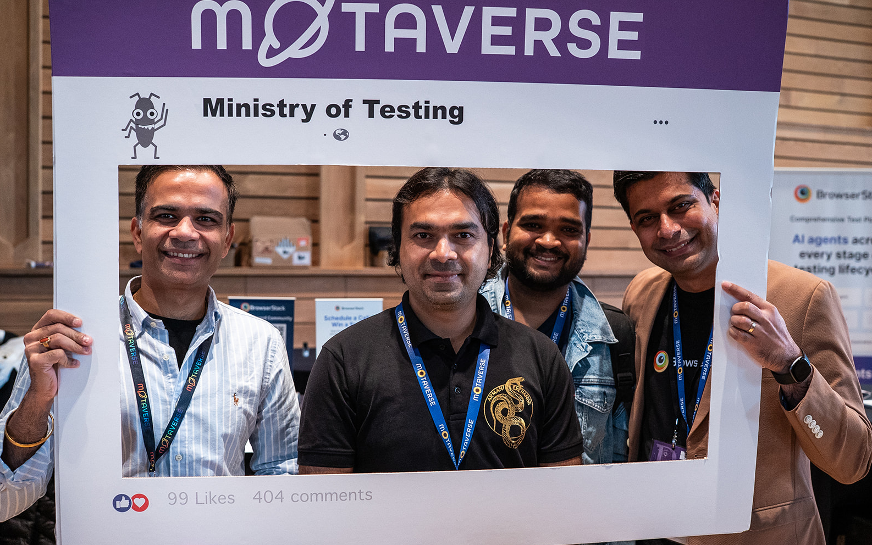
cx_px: 434
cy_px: 287
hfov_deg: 54.0
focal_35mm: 36
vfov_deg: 35.3
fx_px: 856
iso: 3200
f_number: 3.2
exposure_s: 1/125
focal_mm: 35
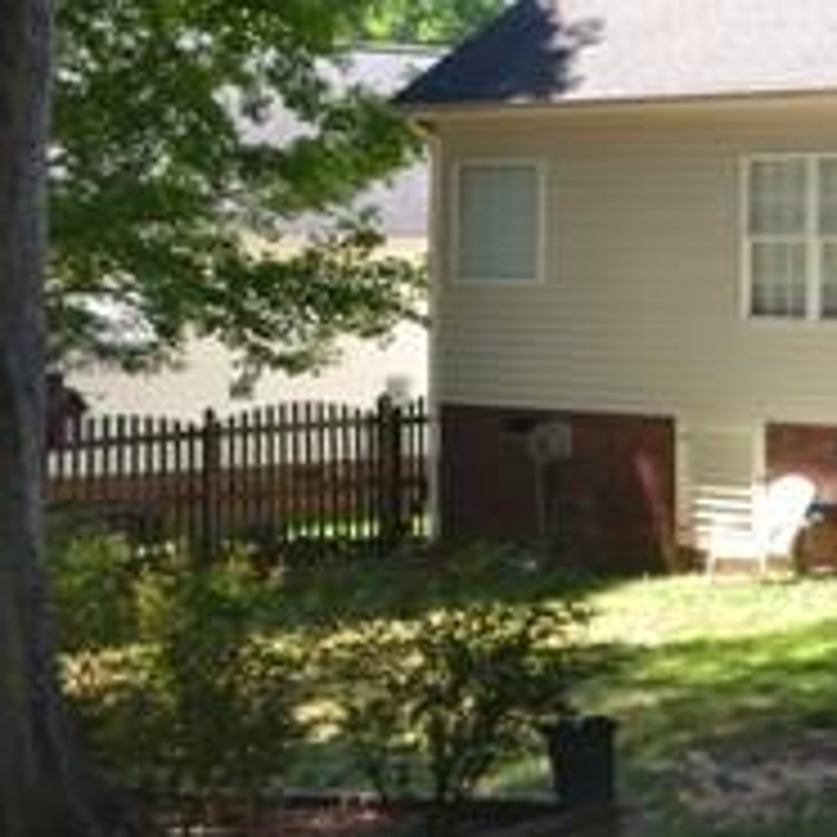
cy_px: 236
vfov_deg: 21.8
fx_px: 2161
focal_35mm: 79
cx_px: 1148
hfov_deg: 19.8
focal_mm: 18
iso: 110
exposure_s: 1/125
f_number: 4
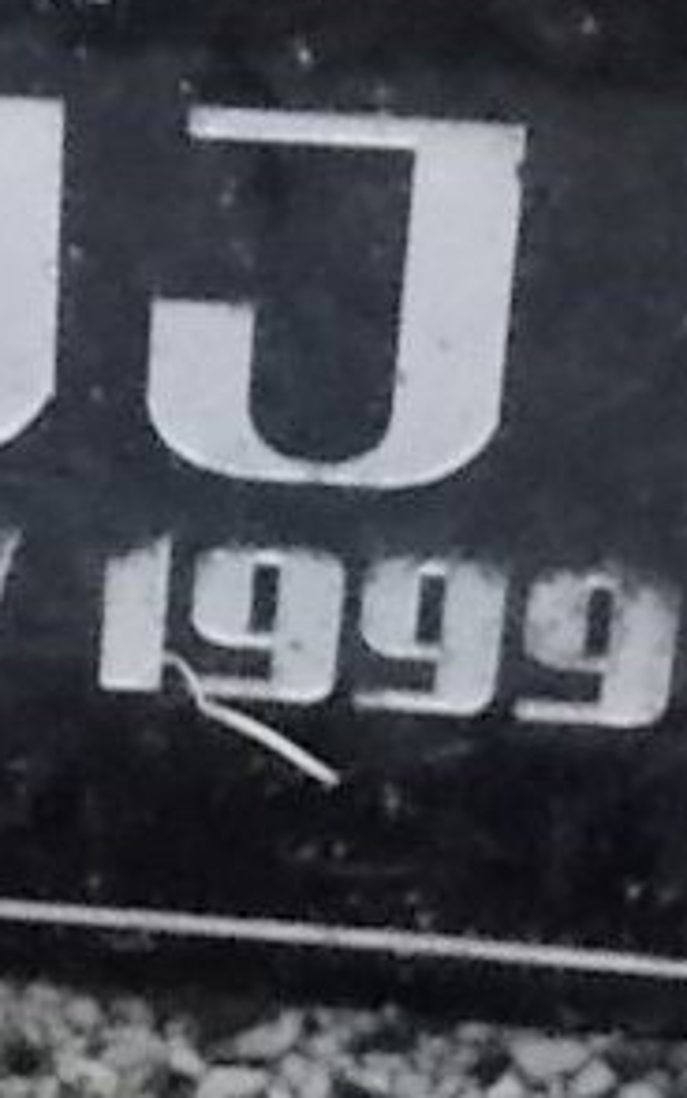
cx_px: -691
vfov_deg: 13.4
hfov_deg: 8.3
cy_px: -325
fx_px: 4489
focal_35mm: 150
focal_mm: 4.6
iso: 400
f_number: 3.2
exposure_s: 1/80
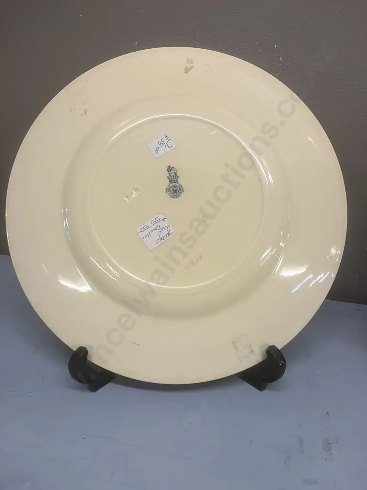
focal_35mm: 28
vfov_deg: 63.4
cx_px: 184
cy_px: 245
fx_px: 396
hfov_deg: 49.7
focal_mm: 3.99
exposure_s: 1/50
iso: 50
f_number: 1.8
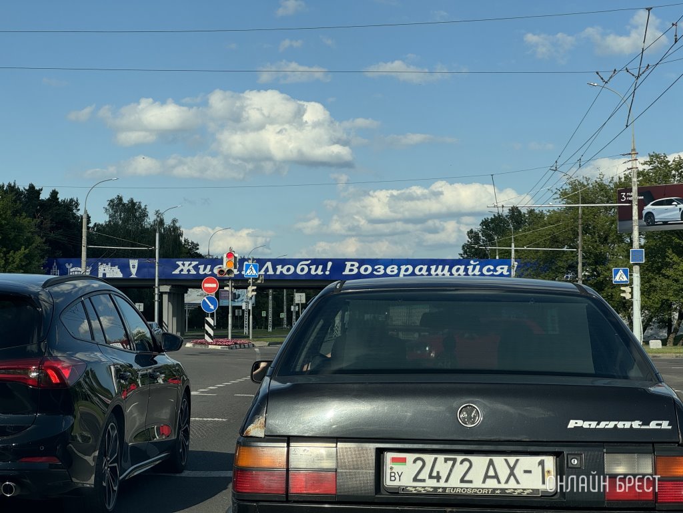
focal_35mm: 77
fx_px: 1519
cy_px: 256
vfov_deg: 19.1
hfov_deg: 25.3
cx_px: 342
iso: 25
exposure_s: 1/713
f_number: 2.8
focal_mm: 9
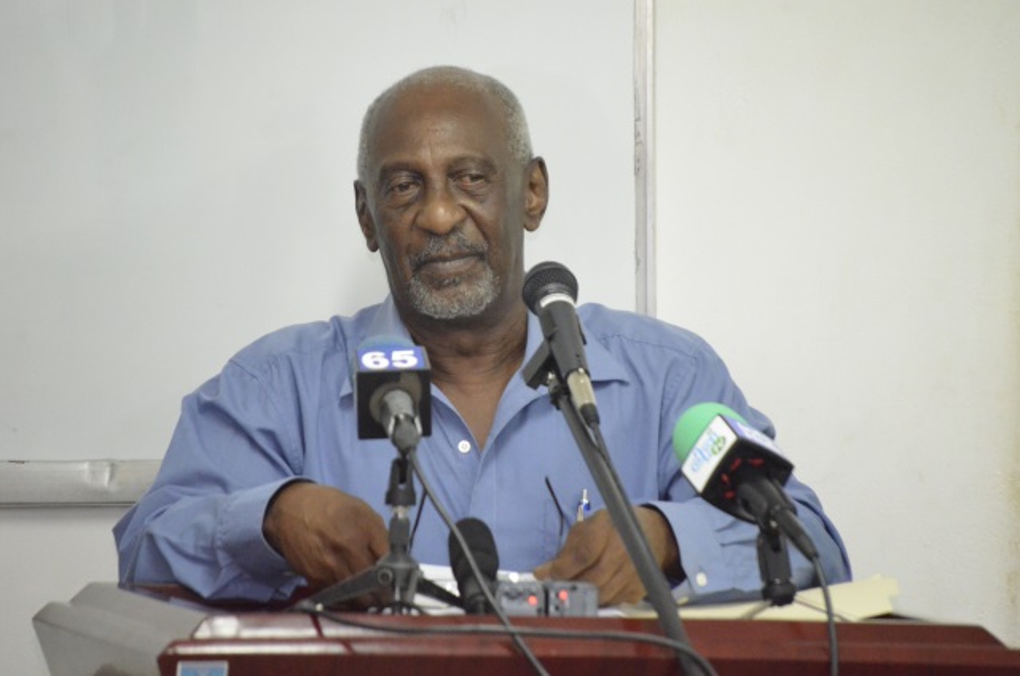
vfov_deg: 5.1
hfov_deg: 7.6
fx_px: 7635
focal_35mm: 270
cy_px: 338
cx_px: 510
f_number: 5.6
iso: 6400
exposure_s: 1/100
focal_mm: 180
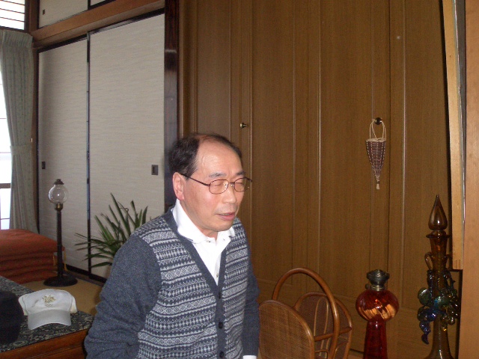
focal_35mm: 36
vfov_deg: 39.7
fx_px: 498
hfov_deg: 51.4
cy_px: 180
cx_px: 240
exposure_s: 1/40
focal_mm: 4.8
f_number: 4
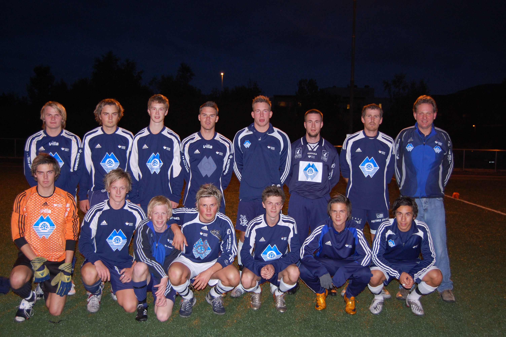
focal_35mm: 39
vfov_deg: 34.1
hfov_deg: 49.6
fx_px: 548
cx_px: 253
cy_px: 168
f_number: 4.2
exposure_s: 1/60
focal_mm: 26
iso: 450
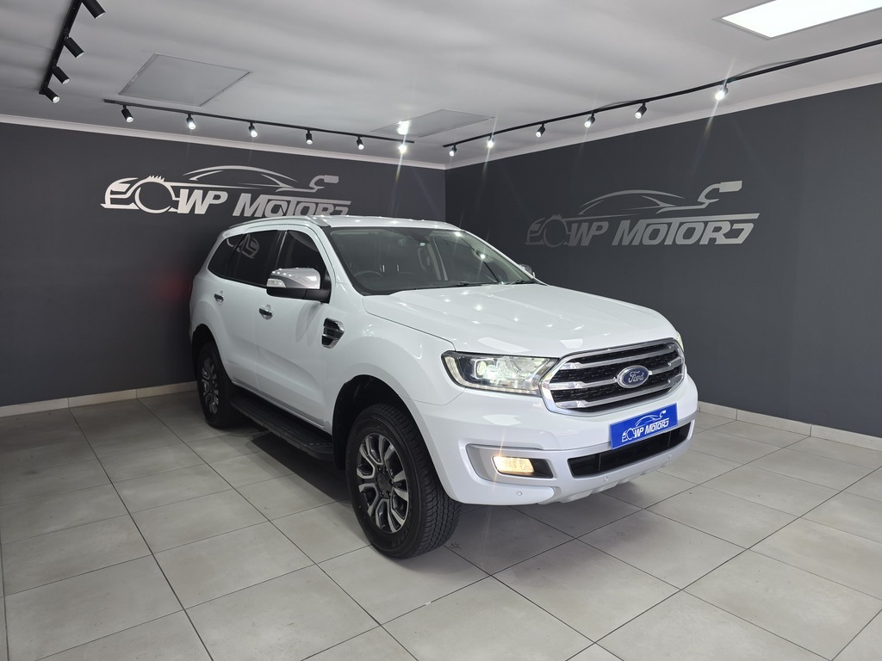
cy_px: 330
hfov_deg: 73.9
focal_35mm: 23
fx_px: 586
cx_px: 441
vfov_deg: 58.9
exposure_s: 1/100
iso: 40
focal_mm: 6.3
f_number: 1.7
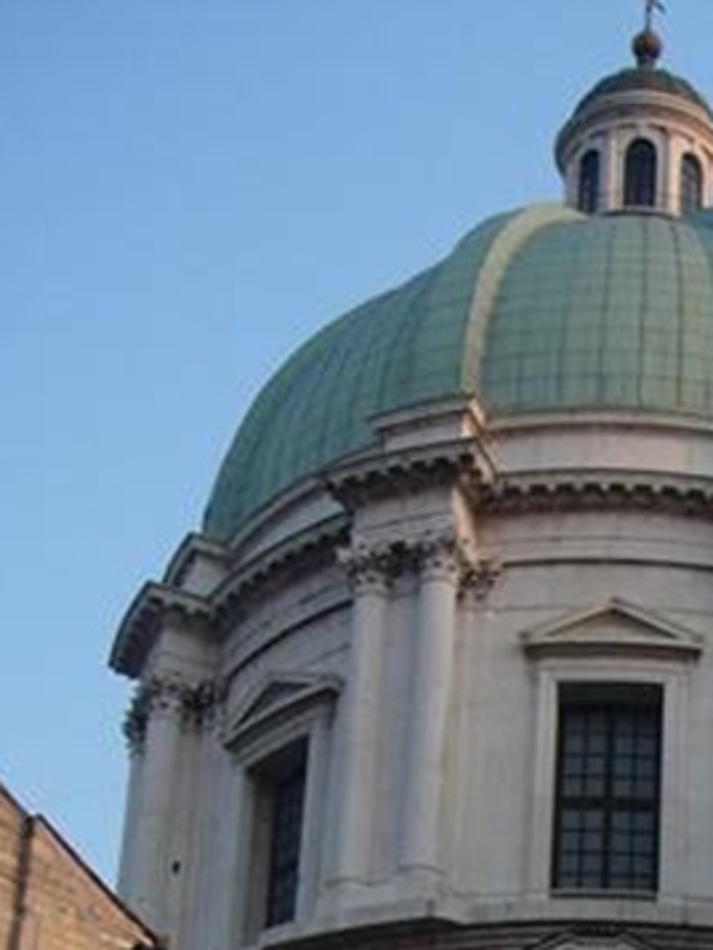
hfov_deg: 13.0
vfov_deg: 17.0
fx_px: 2992
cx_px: 984
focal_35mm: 109
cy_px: 1248
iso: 64
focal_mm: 7.8
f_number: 2.8
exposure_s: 1/352
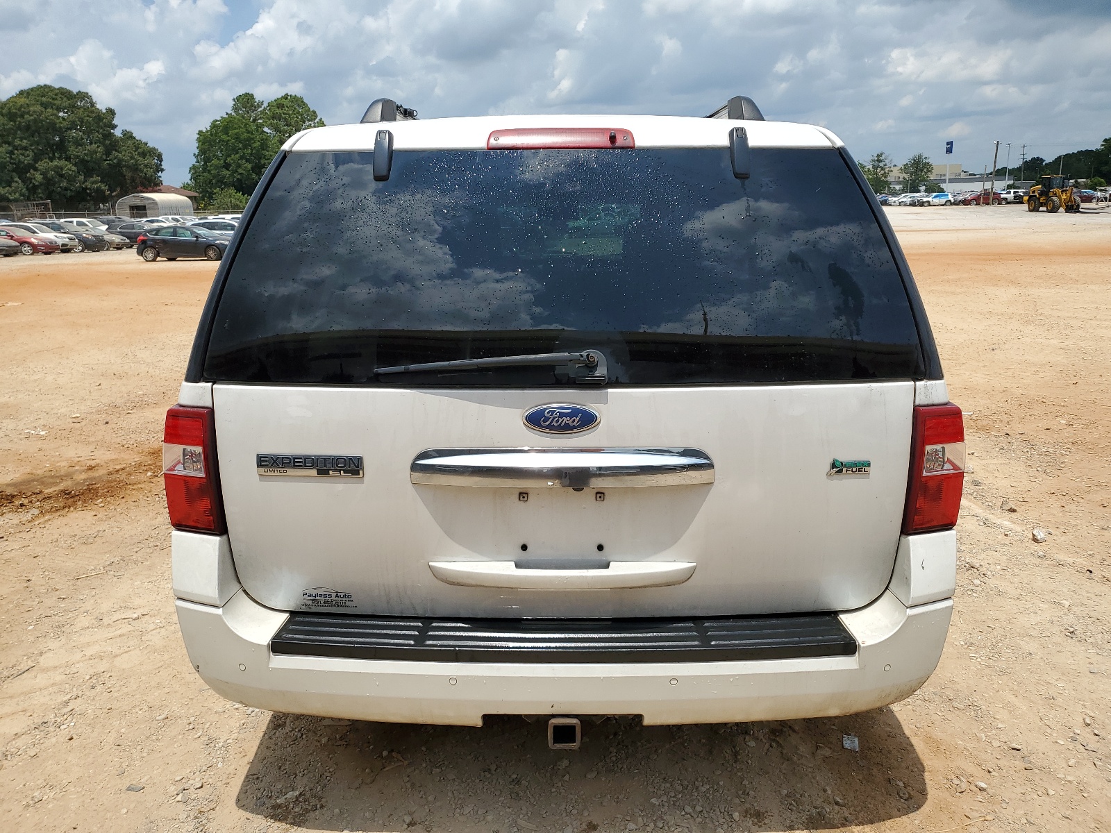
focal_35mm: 26
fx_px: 834
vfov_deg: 53.1
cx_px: 556
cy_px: 416
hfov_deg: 67.3
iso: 50
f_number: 1.5
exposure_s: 1/5000
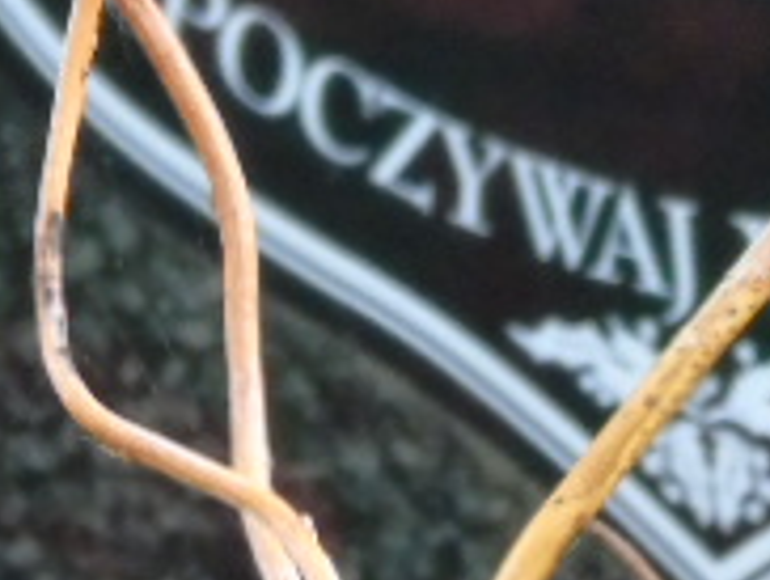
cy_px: -423
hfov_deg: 2.3
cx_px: 597
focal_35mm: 854
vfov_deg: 1.7
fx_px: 19021
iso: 800
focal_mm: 43
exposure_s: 1/40
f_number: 4.8
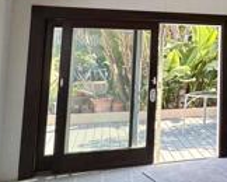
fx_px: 363
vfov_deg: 27.0
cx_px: 256
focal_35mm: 54
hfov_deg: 30.6
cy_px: 13
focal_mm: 2.22
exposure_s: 1/120
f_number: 2.2
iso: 80
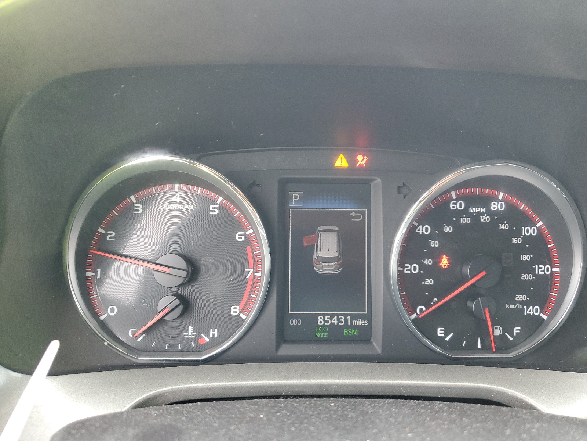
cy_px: 220
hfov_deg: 67.3
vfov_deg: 53.1
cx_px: 294
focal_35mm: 26
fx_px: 441
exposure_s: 1/60.2
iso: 135
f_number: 1.5
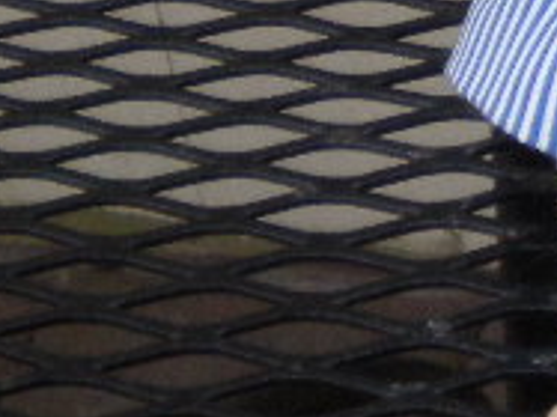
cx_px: 1031
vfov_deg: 7.5
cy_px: -360
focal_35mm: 192
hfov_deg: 9.7
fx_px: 3087
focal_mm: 6.3
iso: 263
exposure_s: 1/460
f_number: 3.1
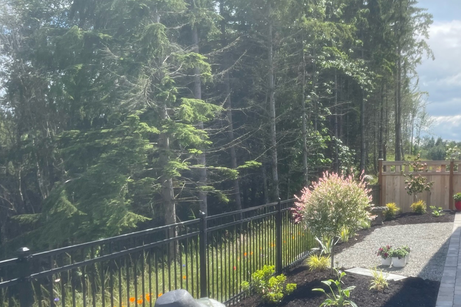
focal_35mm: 44
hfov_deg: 43.2
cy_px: 212
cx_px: 341
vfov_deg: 30.2
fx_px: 563
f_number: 1.6
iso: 32
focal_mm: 4.2
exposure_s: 1/1383
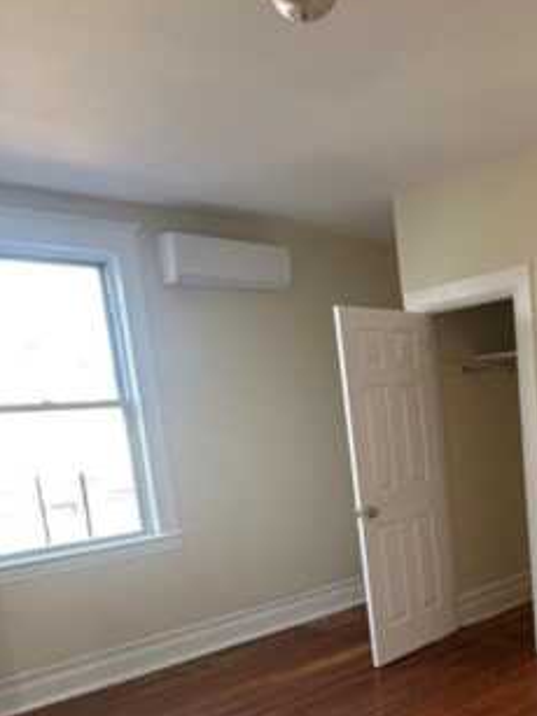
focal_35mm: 35
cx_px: 481
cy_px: 536
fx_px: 724
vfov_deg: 50.5
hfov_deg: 38.0
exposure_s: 1/60
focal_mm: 2.22
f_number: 2.2
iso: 250
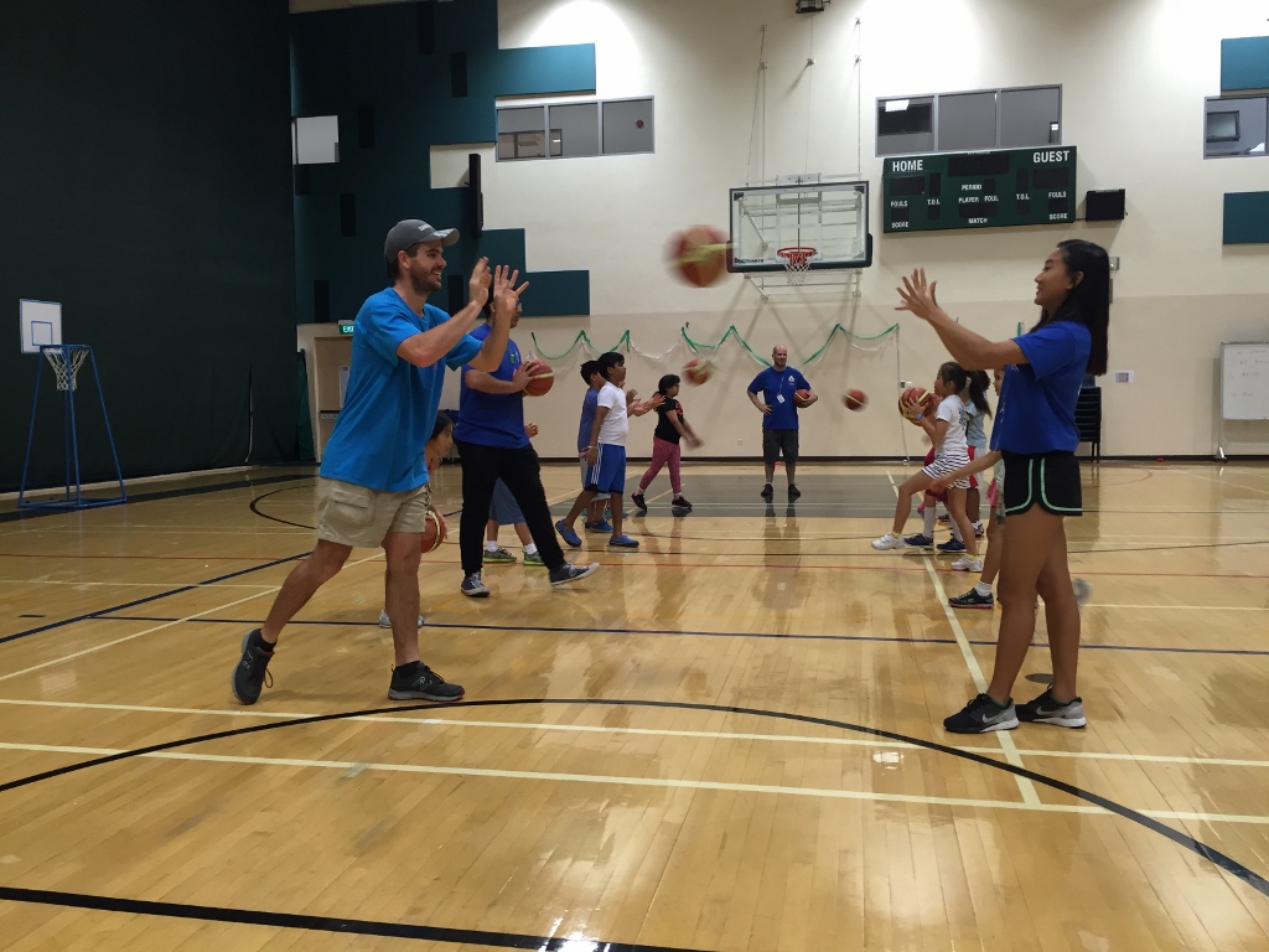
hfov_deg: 61.7
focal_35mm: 29
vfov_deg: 48.2
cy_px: 476
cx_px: 634
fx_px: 1063
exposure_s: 1/33
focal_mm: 4.15
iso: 100
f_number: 2.2
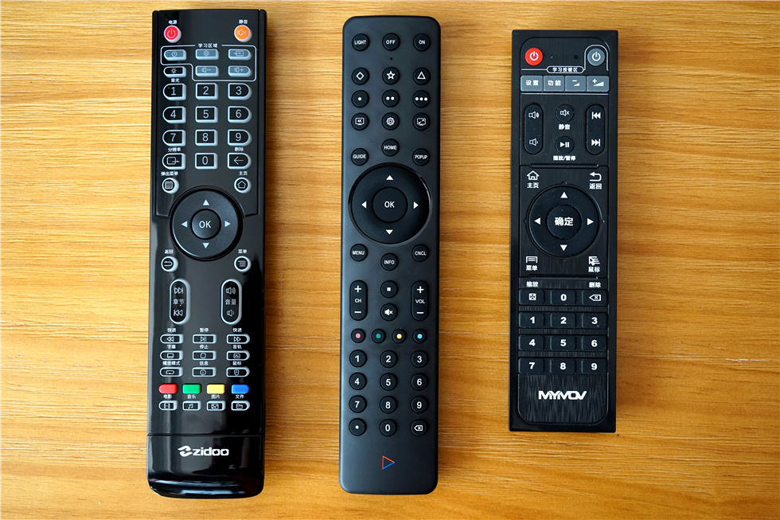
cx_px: 390
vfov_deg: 31.9
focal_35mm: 42
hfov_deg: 46.4
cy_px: 260
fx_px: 910
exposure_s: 1/30
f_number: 4.5
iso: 800
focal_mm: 42
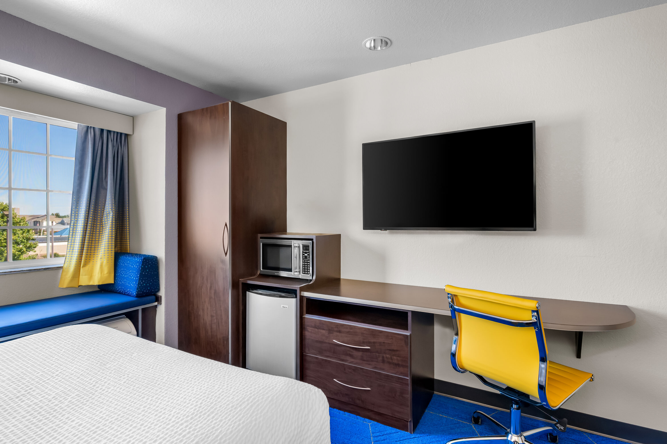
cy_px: 222
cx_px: 334
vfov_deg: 67.4
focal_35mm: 18
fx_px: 333
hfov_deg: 90.0
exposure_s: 1/20
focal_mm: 18
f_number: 8
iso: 3200
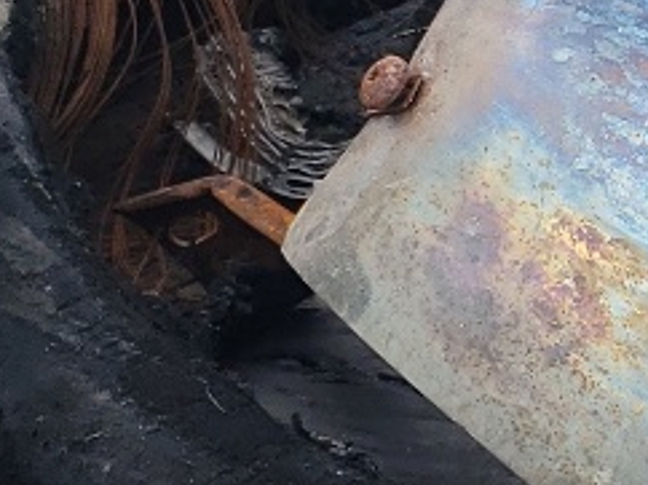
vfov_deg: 8.6
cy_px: 255
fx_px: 3217
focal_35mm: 172
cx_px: 1248
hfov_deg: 10.6
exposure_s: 1/1250
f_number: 1.5
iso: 50
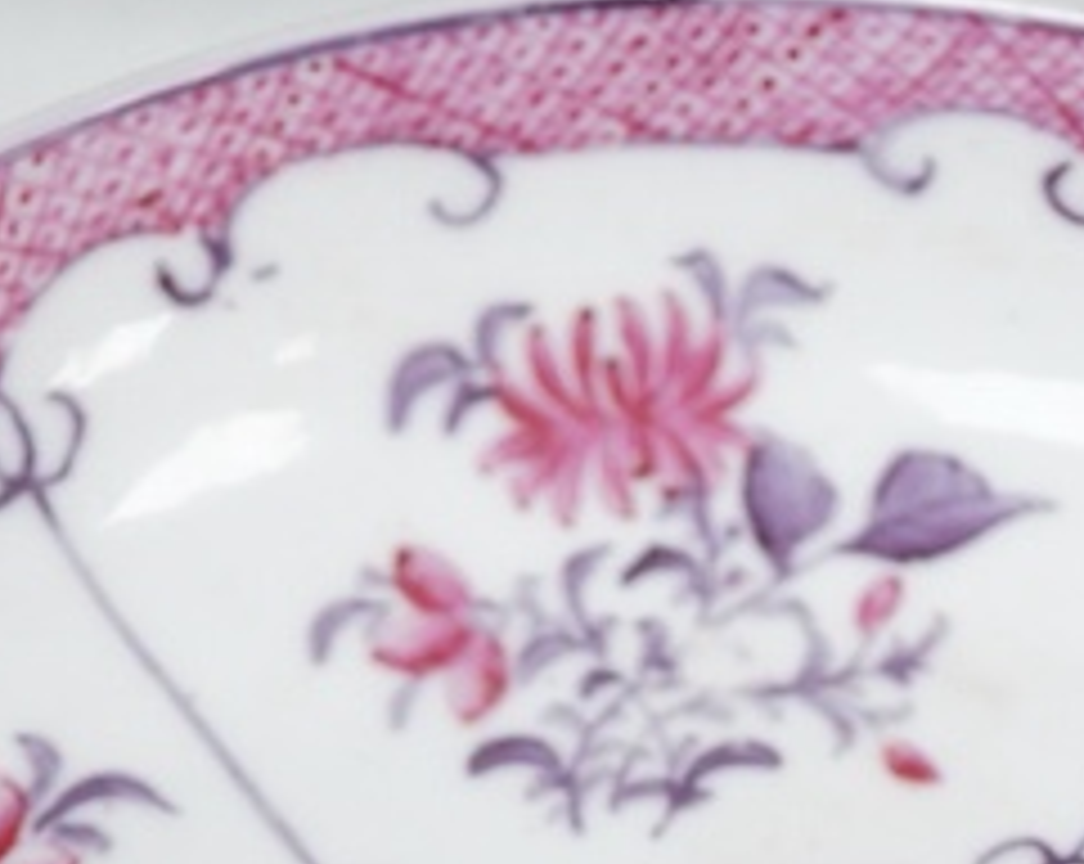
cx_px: 544
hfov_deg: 12.2
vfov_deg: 9.5
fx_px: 5061
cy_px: 1287
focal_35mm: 158
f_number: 6.3
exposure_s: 1/125
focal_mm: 30
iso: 1250
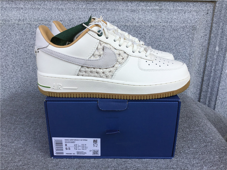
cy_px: 85
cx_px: 114
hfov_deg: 58.4
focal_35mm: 31
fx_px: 203
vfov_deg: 45.4
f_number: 2.4
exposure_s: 1/407
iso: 25
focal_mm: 3.3
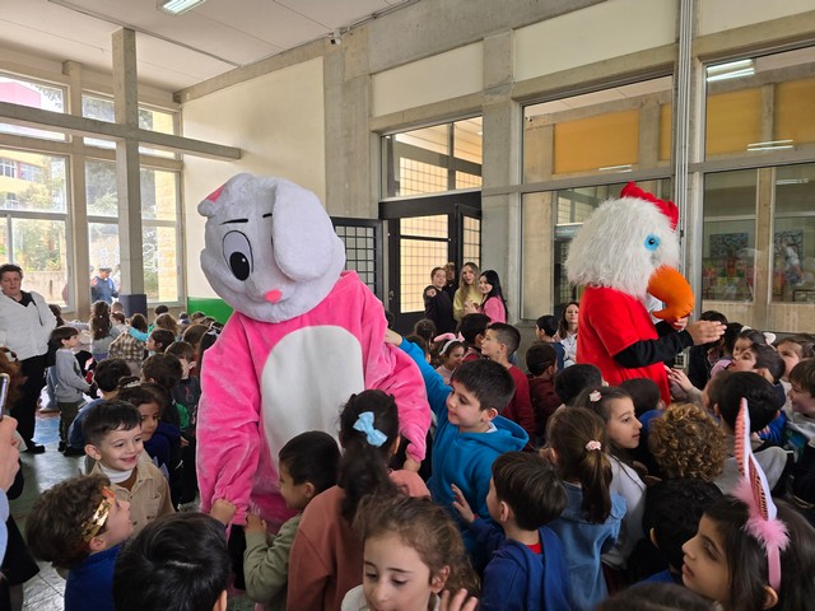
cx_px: 408
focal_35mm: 23
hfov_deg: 73.9
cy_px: 306
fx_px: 542
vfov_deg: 58.9
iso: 80
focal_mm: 6.3
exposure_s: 1/180
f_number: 1.7
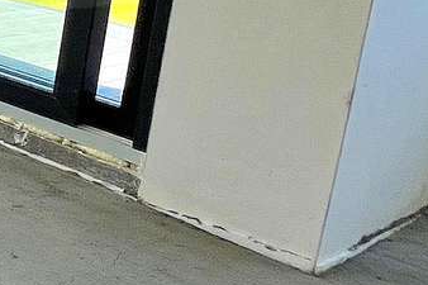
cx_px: -474
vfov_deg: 20.7
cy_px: -82
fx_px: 713
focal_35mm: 60
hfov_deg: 18.1
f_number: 1.8
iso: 32
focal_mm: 1.57
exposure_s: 1/306
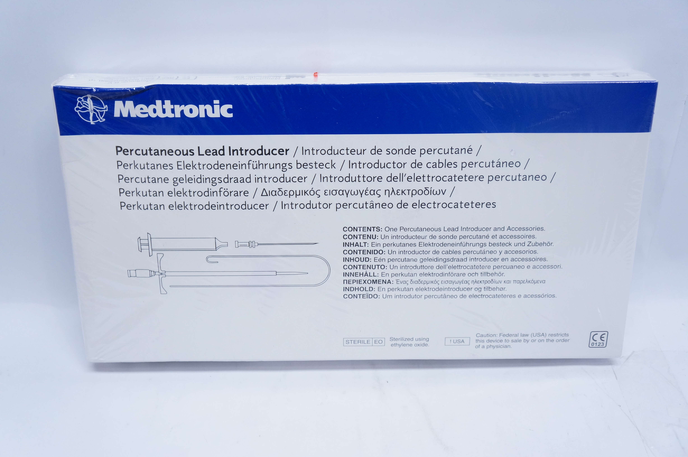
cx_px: 344
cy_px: 228
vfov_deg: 32.9
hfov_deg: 48.0
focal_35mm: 40
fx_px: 773
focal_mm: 27
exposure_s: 1/160
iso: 800
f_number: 4
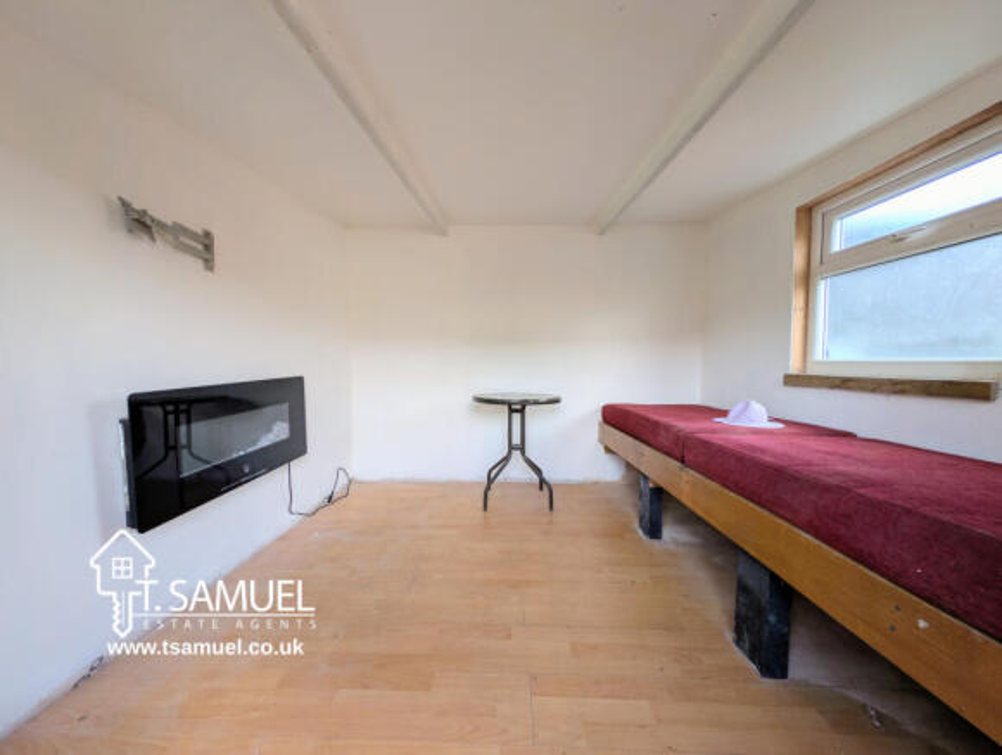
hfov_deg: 110.4
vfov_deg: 94.7
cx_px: 501
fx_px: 348
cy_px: 378
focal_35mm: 12
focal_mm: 2.23
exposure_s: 1/62.5
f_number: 1.95
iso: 27
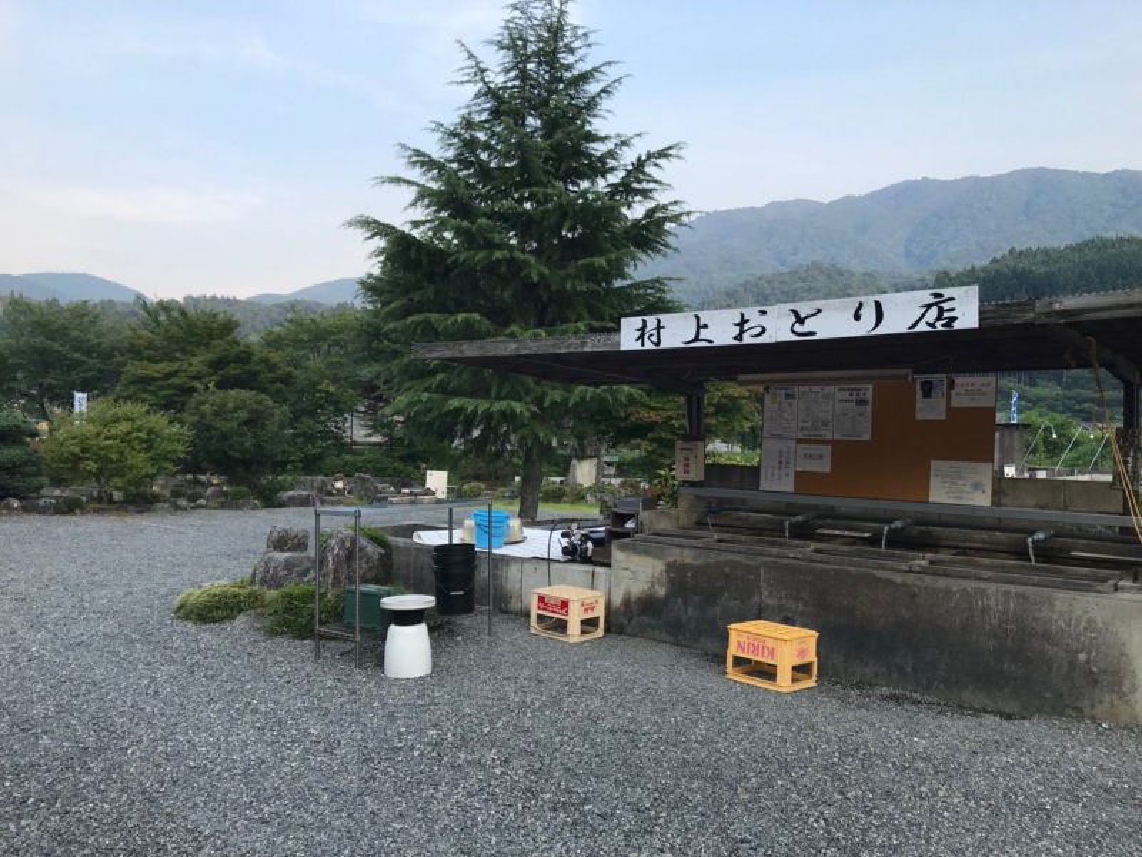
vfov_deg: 49.7
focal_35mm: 28
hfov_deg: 63.4
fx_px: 924
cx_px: 571
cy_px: 428
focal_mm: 3.99
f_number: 1.8
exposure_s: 1/532
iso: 20
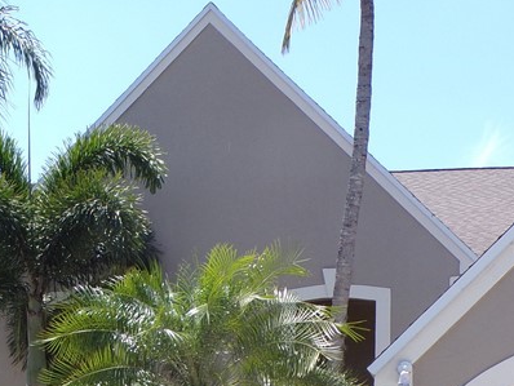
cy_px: 425
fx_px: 1605
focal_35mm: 108
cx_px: 67
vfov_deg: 13.4
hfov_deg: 18.0
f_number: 4.9
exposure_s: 1/300
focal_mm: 7.6
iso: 80
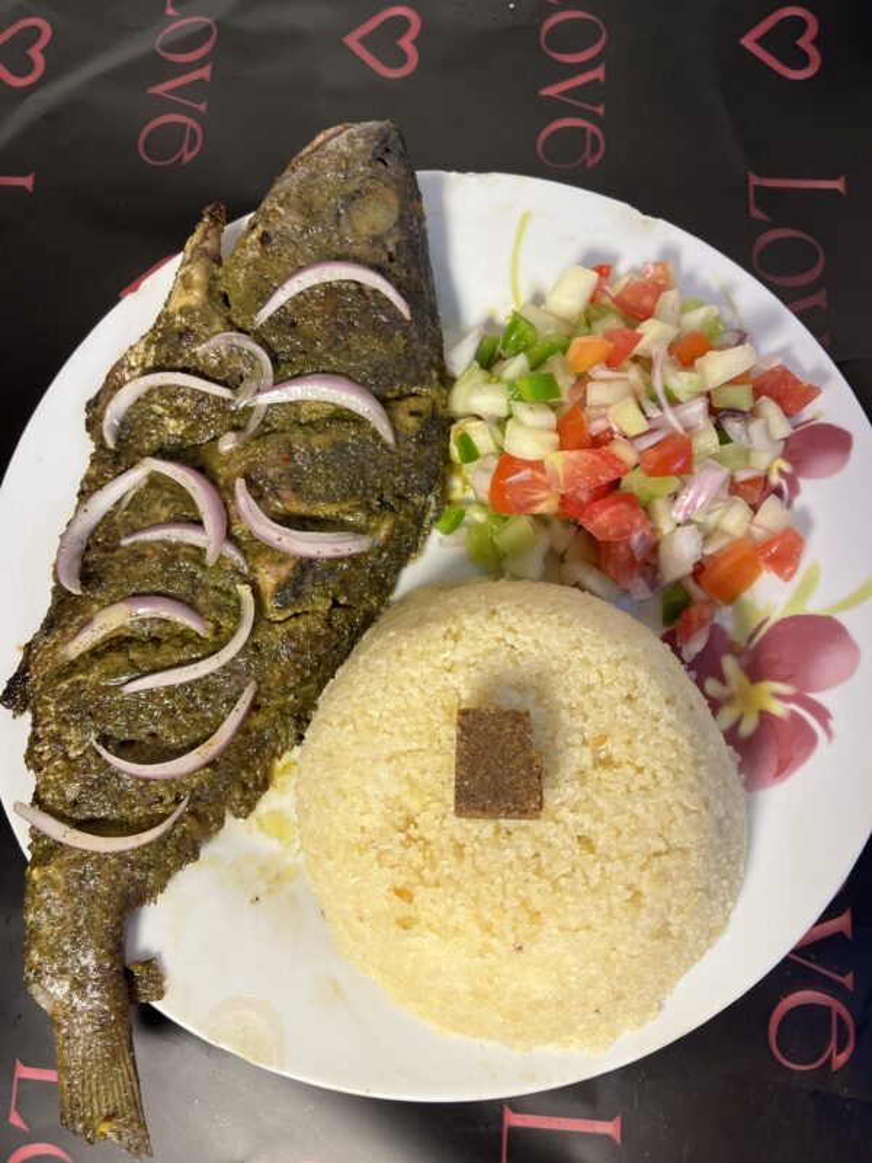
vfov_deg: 67.3
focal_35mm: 26
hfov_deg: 53.1
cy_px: 582
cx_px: 436
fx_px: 873
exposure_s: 1/121
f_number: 1.6
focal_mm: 5.1
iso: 100
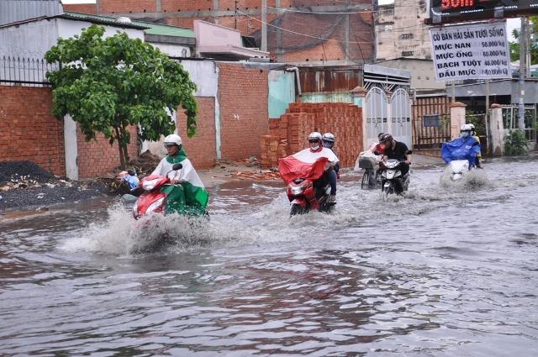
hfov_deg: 28.1
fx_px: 1075
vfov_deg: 18.9
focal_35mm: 72
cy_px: 178
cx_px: 269
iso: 400
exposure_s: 1/200
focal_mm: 48
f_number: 7.1
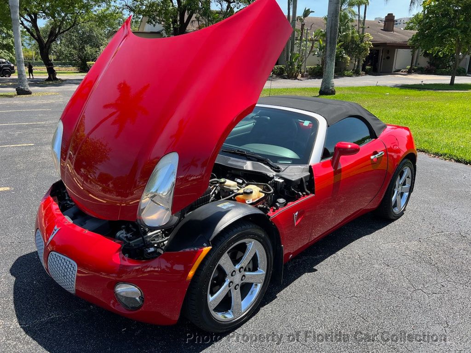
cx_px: 236
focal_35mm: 26
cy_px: 176
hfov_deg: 67.3
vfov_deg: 53.1
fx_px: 354
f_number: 1.5
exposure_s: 1/1377
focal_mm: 5.7
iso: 50
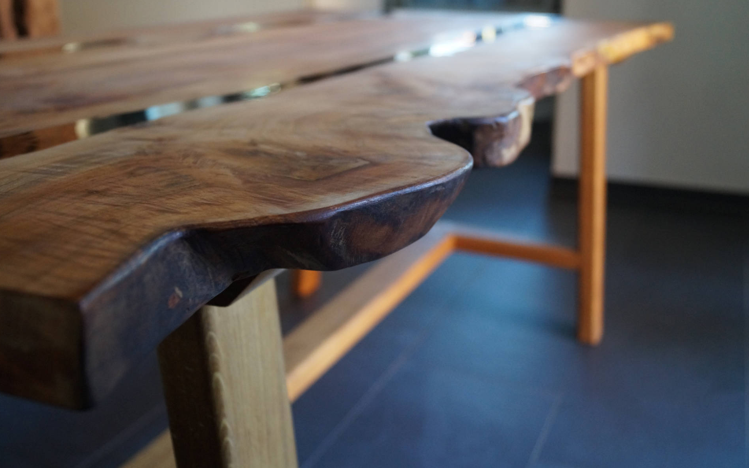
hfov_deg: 52.8
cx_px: 375
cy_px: 228
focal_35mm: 37
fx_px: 755
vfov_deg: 34.4
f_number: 4
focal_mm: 24
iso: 1250
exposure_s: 1/60
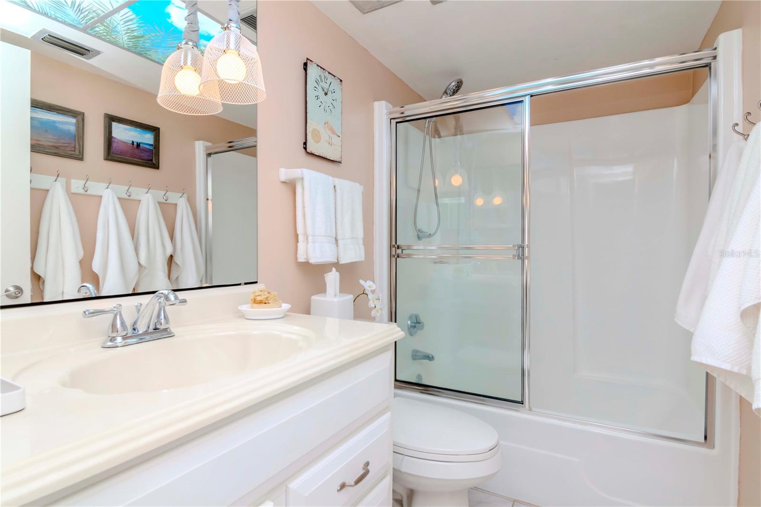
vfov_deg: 67.4
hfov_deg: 90.0
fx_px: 380
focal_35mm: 18
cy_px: 254
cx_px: 380
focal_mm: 12
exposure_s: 1/60
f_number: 9
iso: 640
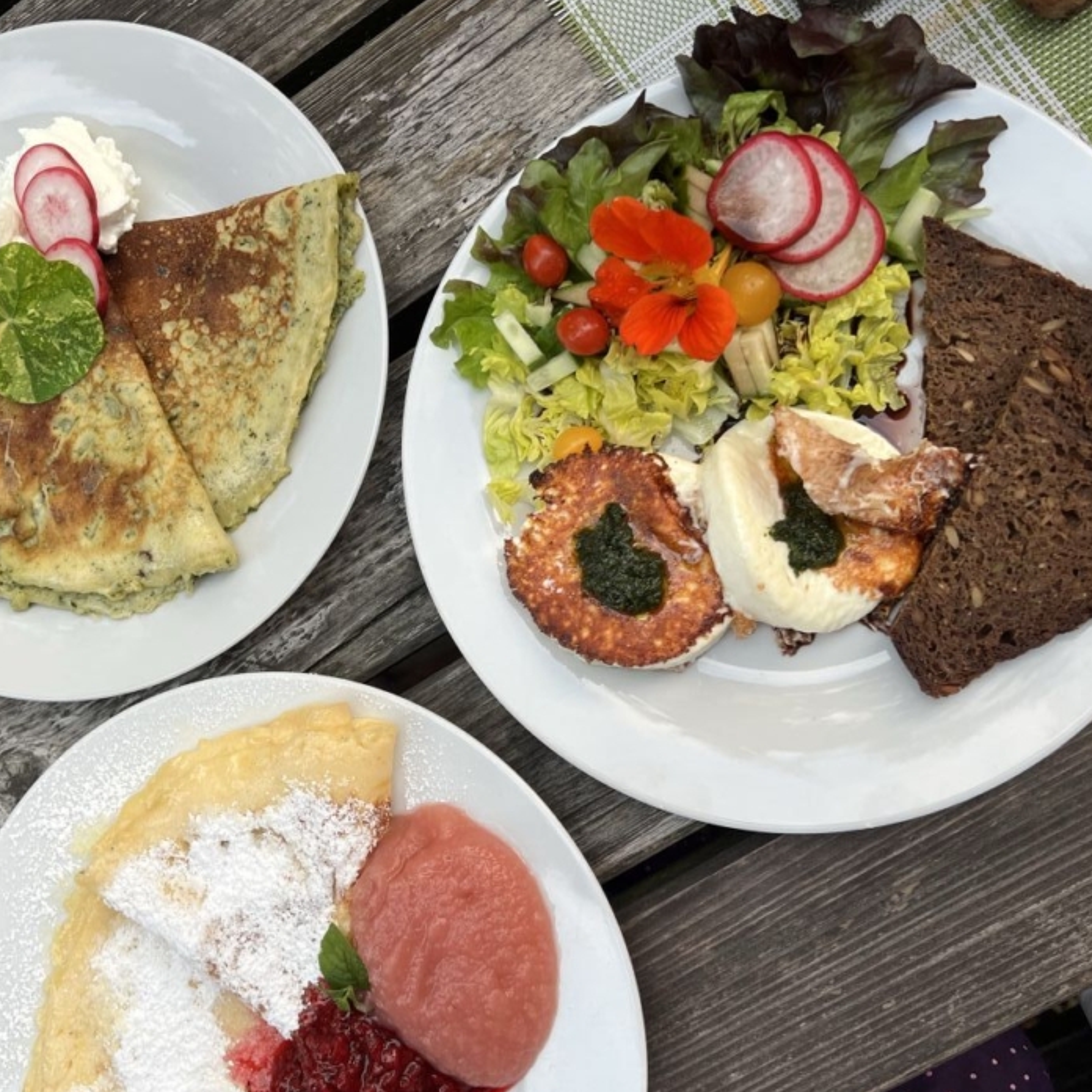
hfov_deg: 48.0
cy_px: 584
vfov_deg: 48.4
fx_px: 1213
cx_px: 414
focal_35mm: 34
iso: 80
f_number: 1.5
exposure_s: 1/121
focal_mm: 5.7
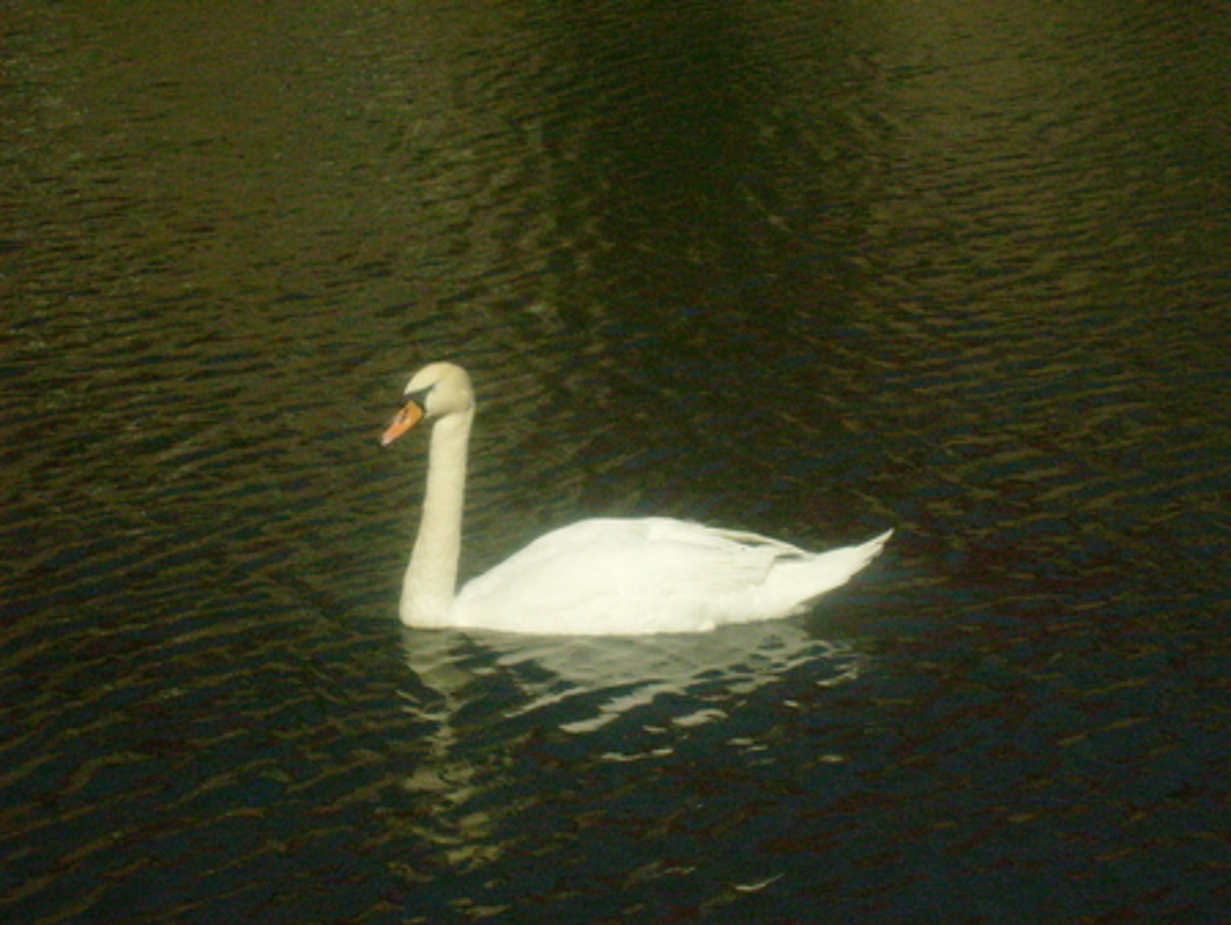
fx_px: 3772
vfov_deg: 14.0
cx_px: 616
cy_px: 462
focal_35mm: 106
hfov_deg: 18.5
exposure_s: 1/1000
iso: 400
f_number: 12.4
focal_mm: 17.4
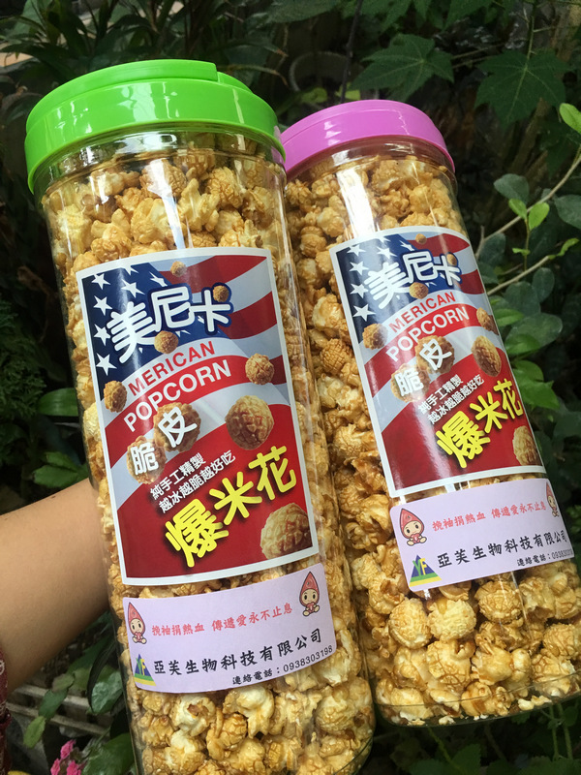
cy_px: 388
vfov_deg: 61.7
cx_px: 290
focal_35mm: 29
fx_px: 649
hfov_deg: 48.2
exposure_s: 1/30
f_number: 2.2
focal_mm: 4.15
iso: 40
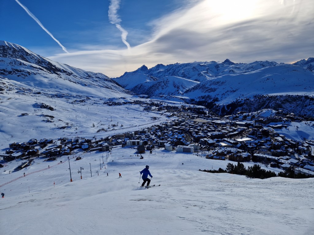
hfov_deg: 73.9
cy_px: 118
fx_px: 209
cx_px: 157
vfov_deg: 58.9
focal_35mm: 23
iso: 50
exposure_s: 1/3848
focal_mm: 5.4
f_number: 1.8
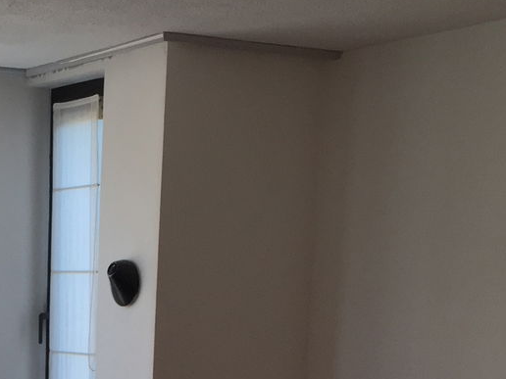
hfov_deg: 21.0
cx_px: -10
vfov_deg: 15.2
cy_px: 566
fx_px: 1316
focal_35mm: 90
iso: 32
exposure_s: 1/60
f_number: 2.2
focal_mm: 4.15
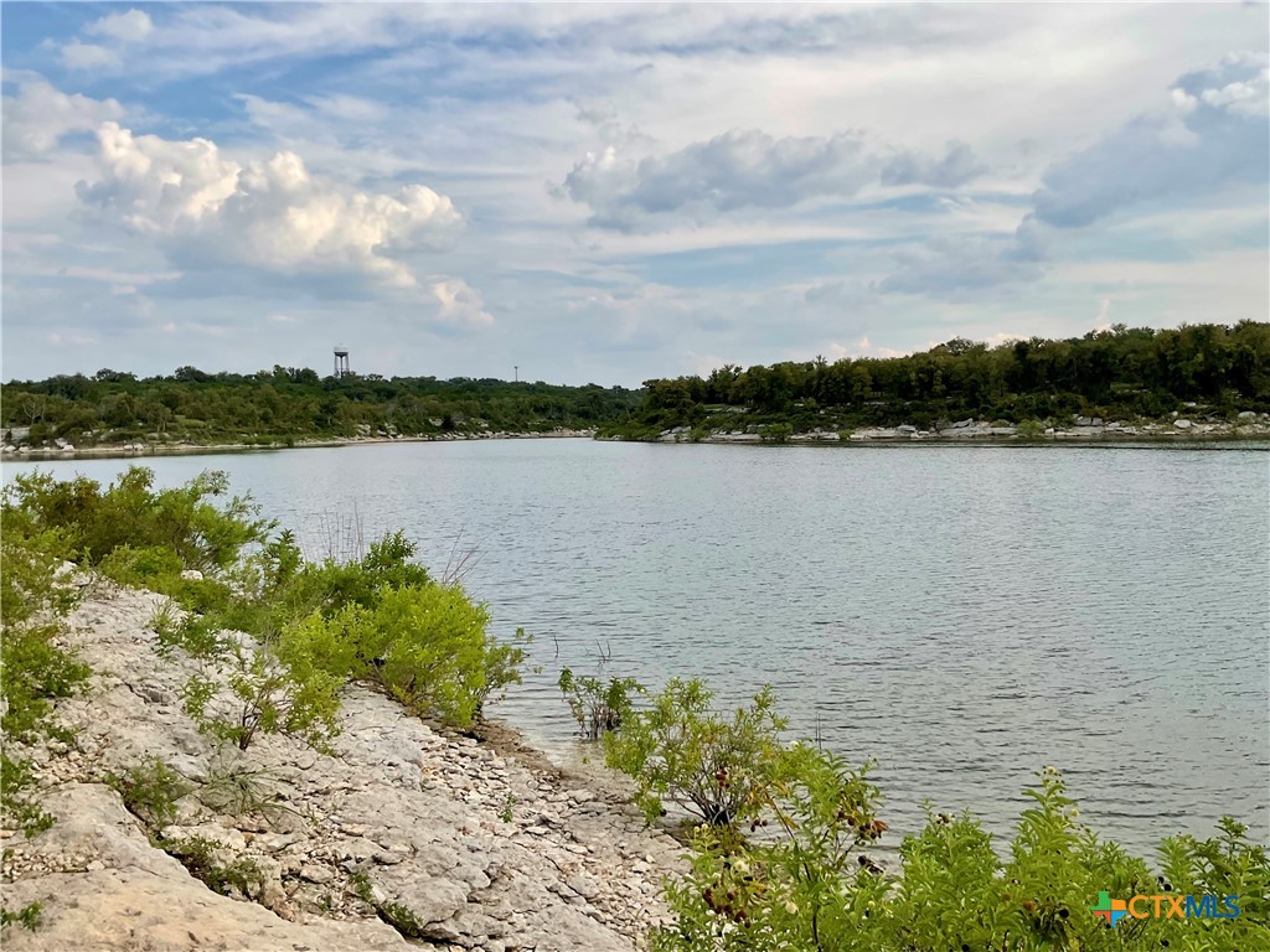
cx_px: 635
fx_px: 1064
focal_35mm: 29
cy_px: 476
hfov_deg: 61.7
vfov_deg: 48.2
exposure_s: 1/1786
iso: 16
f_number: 1.8
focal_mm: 3
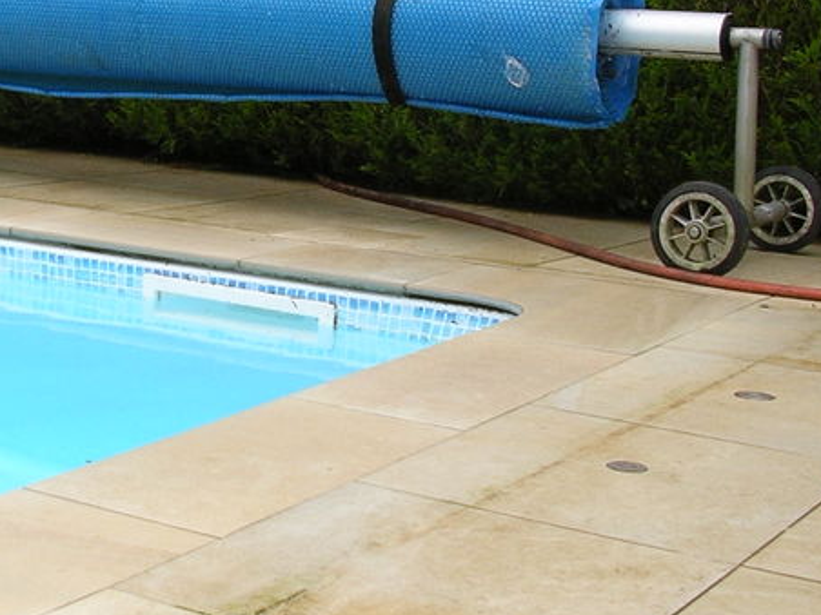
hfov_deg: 22.6
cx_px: 64
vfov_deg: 17.5
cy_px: 154
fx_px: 1992
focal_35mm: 84
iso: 64
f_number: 4.1
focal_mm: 5.8
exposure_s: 1/400
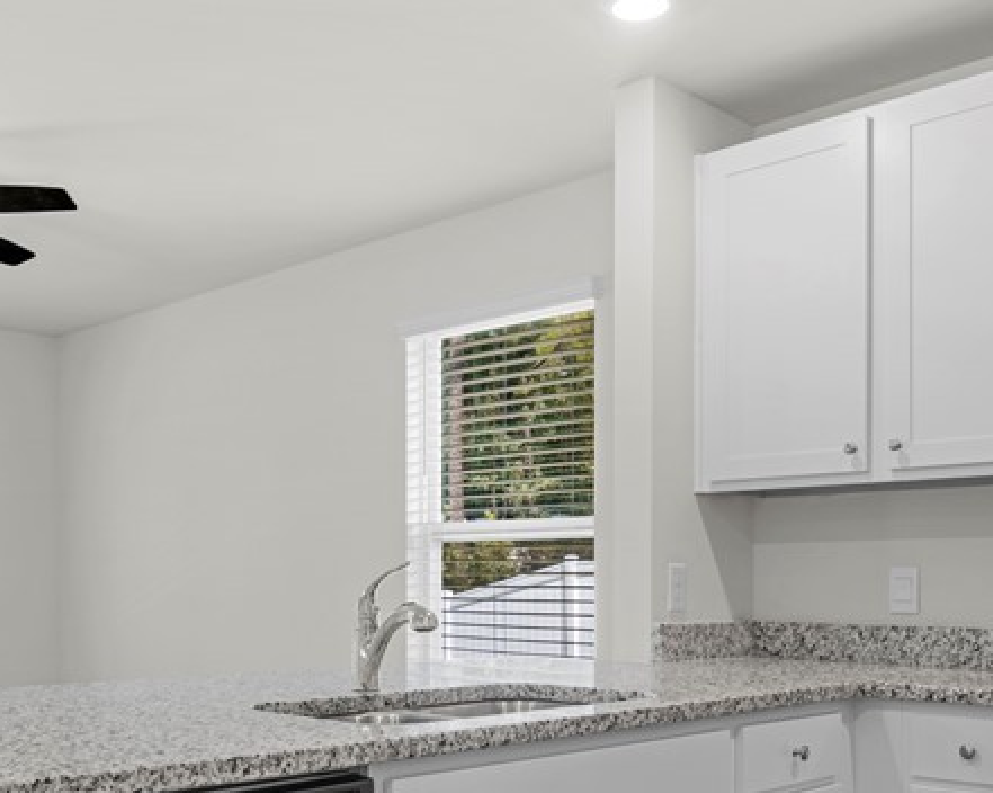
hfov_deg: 47.6
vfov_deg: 38.3
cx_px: 421
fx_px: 1120
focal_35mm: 38
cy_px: 562
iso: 100
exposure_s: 1/5
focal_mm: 11
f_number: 7.1
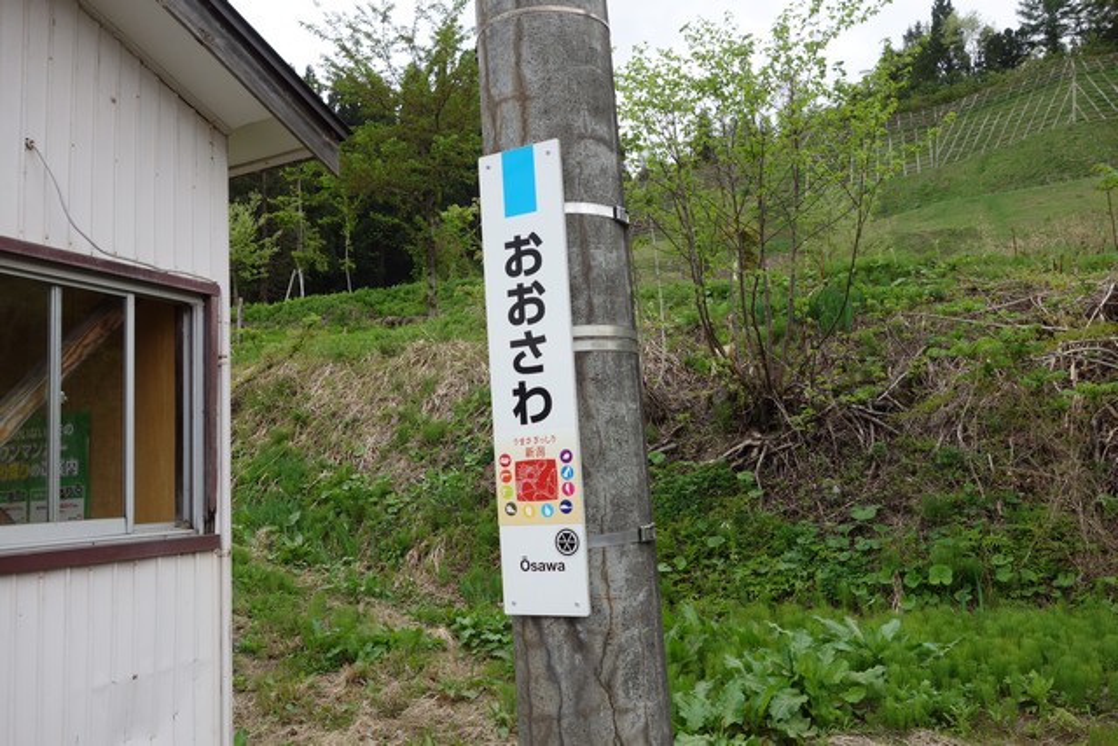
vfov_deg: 46.4
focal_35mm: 28
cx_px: 559
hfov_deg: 65.5
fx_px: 870
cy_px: 373
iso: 125
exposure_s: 1/100
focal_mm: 10.4
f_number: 5
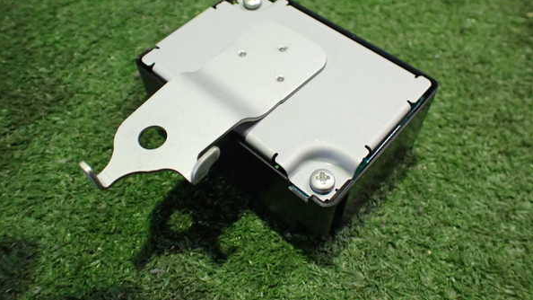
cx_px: 266
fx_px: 466
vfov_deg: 35.5
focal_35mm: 33
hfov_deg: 59.5
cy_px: 120
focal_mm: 5.4
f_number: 2.3
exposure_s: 1/40
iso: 800
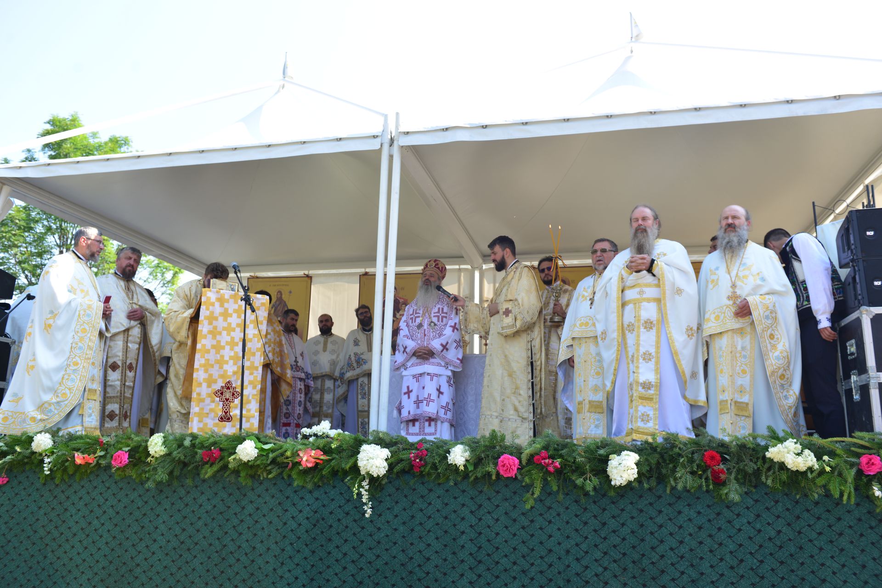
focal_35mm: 29
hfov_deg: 63.6
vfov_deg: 45.0
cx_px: 441
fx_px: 711
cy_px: 294
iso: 100
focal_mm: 29
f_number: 4.5
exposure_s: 1/125
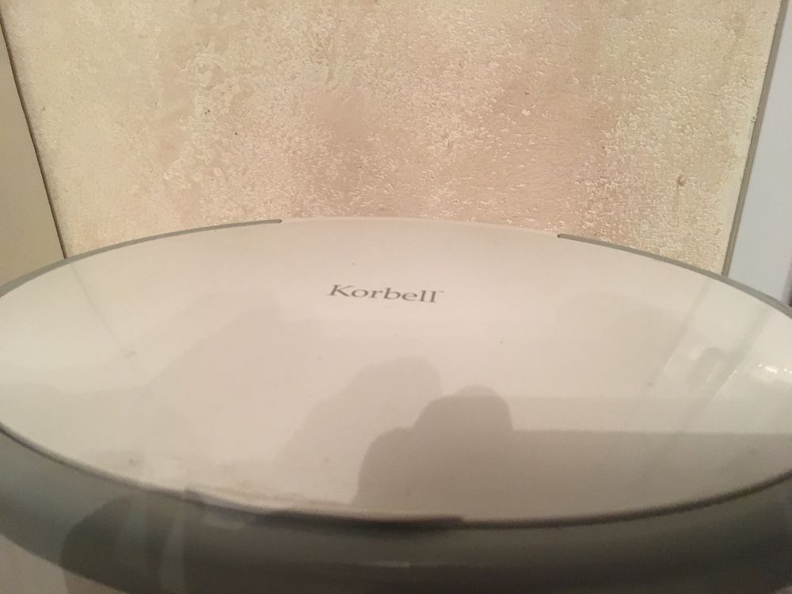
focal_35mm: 29
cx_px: 396
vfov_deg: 48.2
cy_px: 297
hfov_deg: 61.7
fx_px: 664
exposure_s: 1/17
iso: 250
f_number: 2.2
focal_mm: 4.15
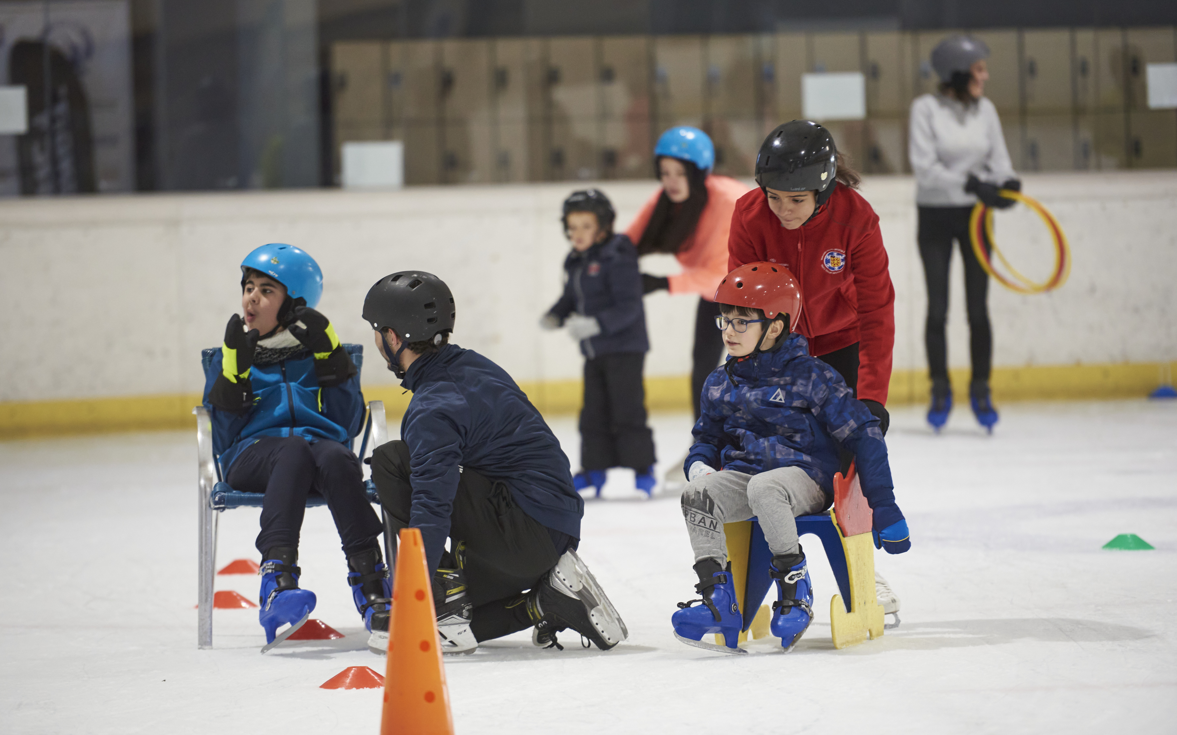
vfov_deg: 6.4
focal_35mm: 204
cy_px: 358
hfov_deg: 10.3
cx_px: 588
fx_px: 6544
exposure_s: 1/320
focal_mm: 200
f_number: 2.8
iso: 2500
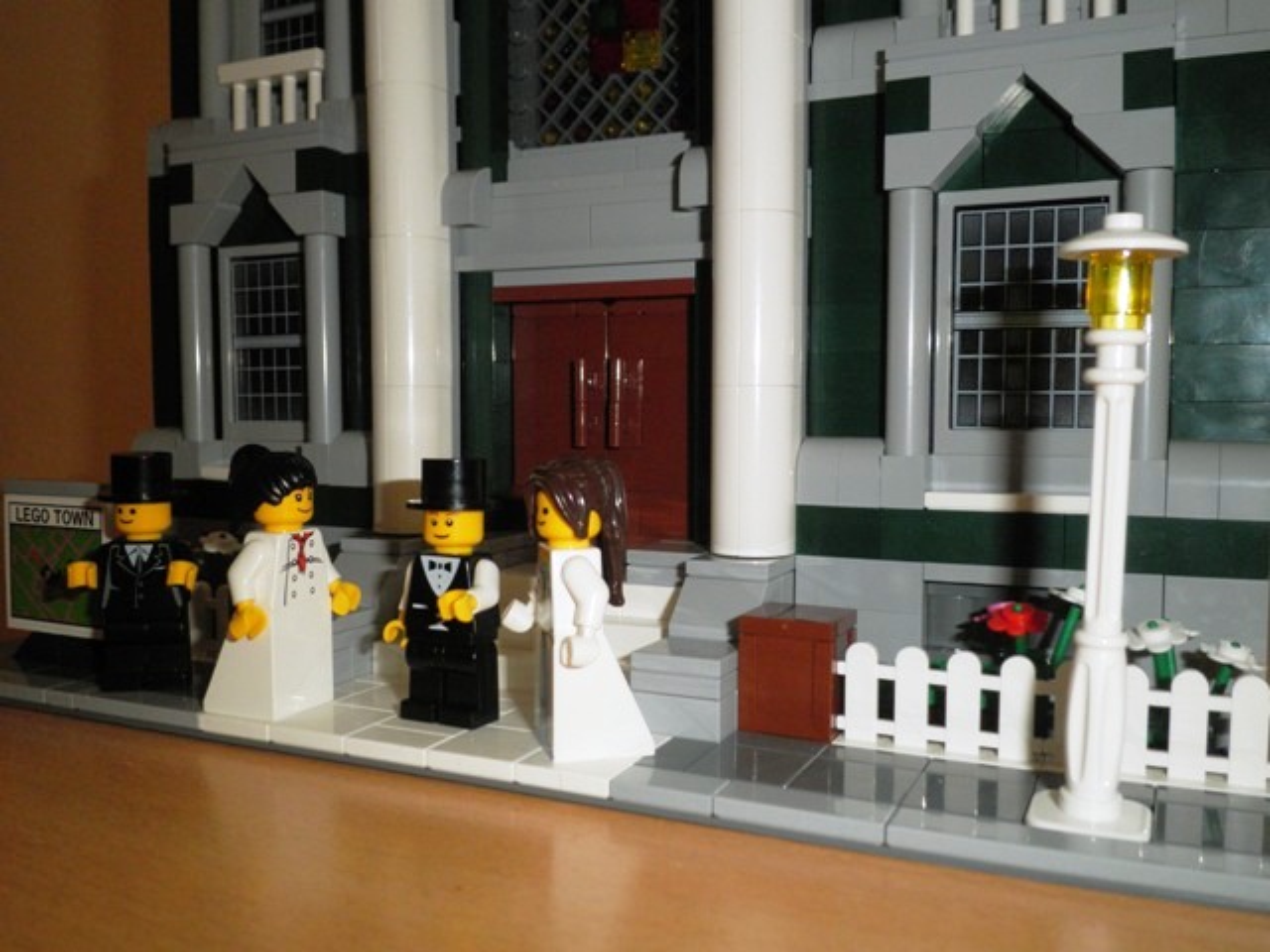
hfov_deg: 58.4
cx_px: 635
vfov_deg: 45.4
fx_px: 1137
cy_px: 476
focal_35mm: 31
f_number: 8.2
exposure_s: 1/50
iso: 160
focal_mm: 5.5
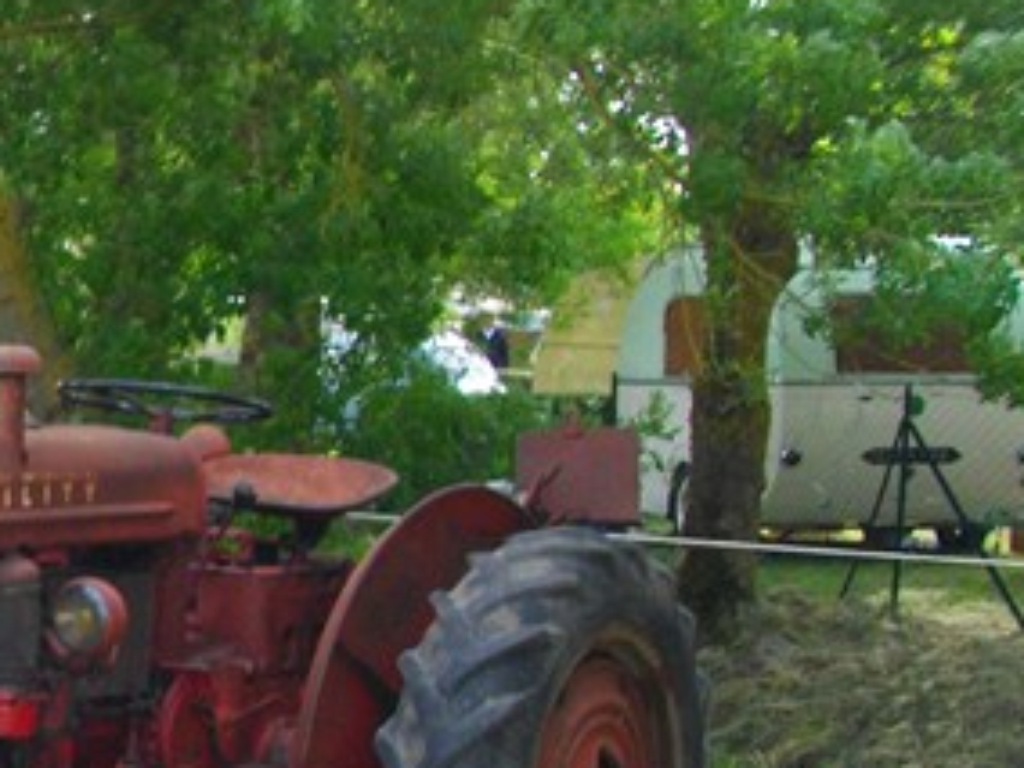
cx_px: -288
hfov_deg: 20.1
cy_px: 631
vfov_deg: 16.3
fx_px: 2662
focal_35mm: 90
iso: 100
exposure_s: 1/250
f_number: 2.9
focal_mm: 5.7
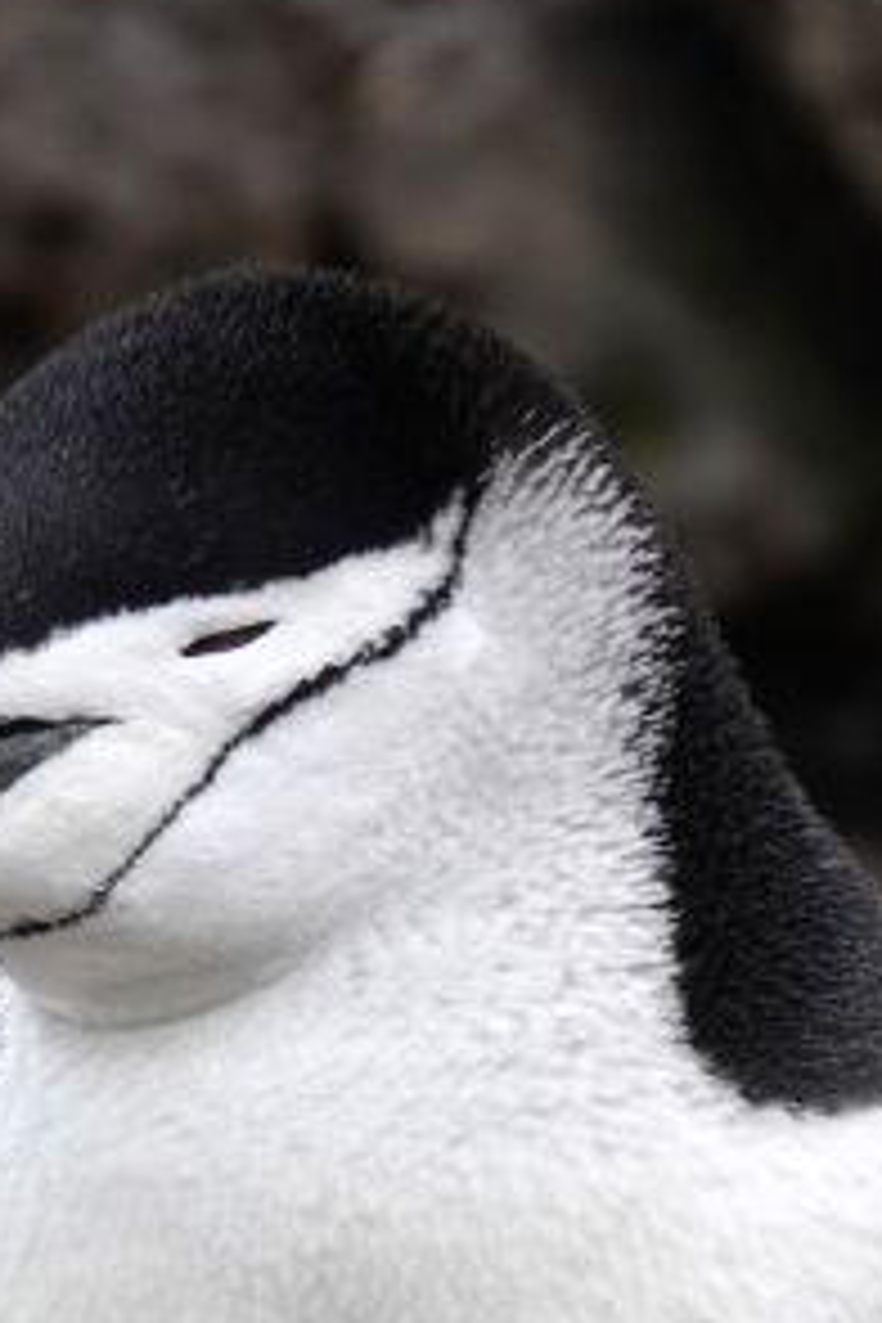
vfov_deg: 1.3
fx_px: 57987
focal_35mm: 1578
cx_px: 164
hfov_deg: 0.9
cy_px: 1732
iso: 100
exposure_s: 1/800
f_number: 4
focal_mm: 212.77
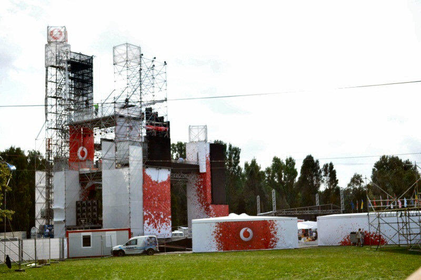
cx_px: 210
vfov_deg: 25.7
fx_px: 613
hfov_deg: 37.9
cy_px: 140
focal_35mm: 52
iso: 640
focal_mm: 35
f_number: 5
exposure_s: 1/2000
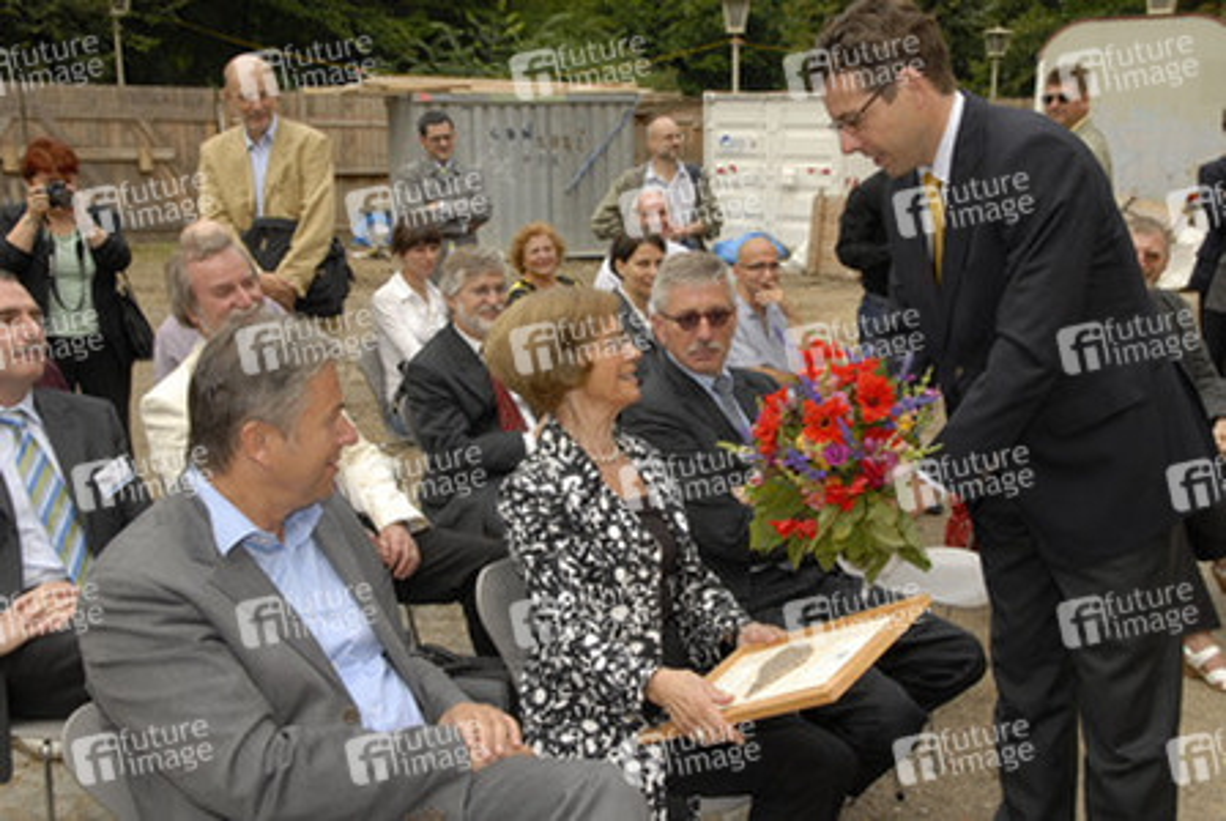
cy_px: 410
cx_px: 613
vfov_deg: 34.3
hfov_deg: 49.5
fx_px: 1330
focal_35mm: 39
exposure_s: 1/160
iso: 250
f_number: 9
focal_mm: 26
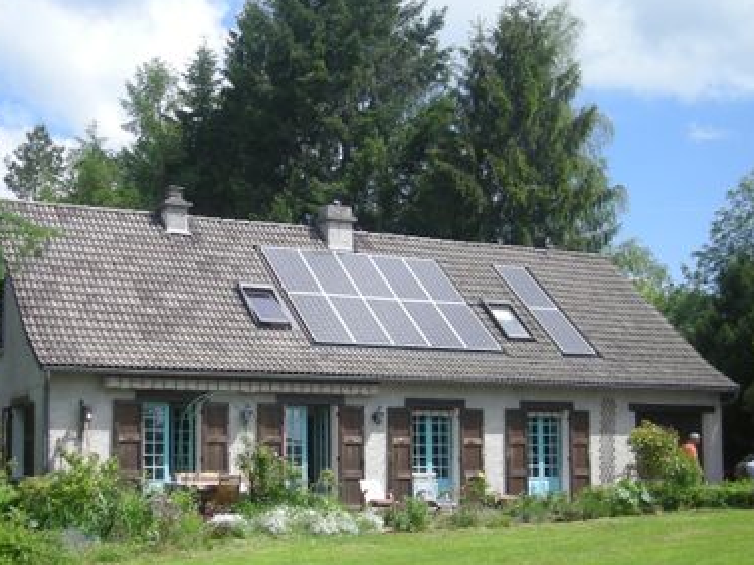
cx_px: 269
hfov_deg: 34.1
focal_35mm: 56
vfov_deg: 25.9
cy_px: 376
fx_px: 1219
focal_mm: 5.7
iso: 50
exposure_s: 1/166
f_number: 5.7
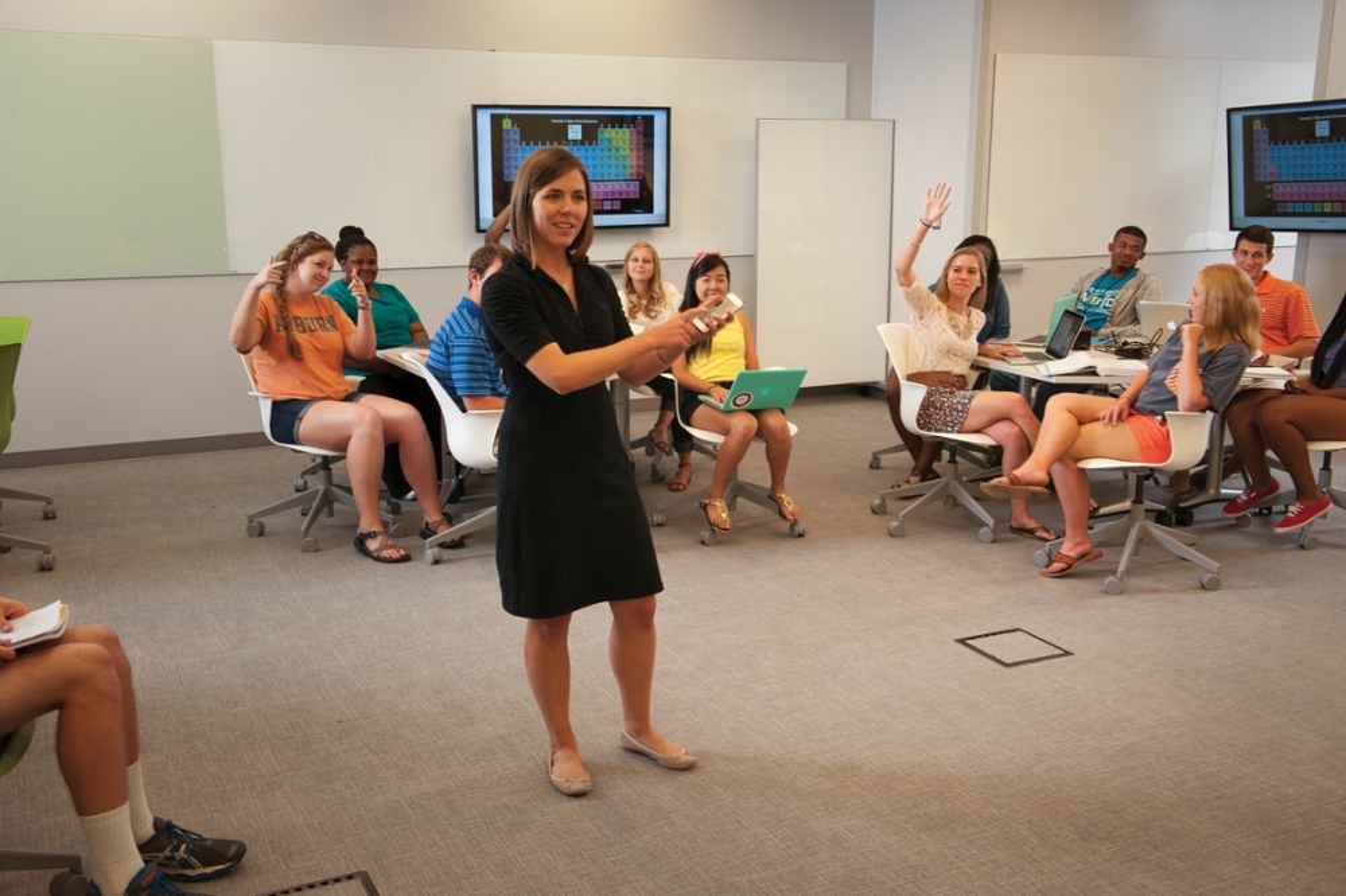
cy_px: 448
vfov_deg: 36.8
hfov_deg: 53.1
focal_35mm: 36
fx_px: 1345
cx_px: 673
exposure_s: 1/30
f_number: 9
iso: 800
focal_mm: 36
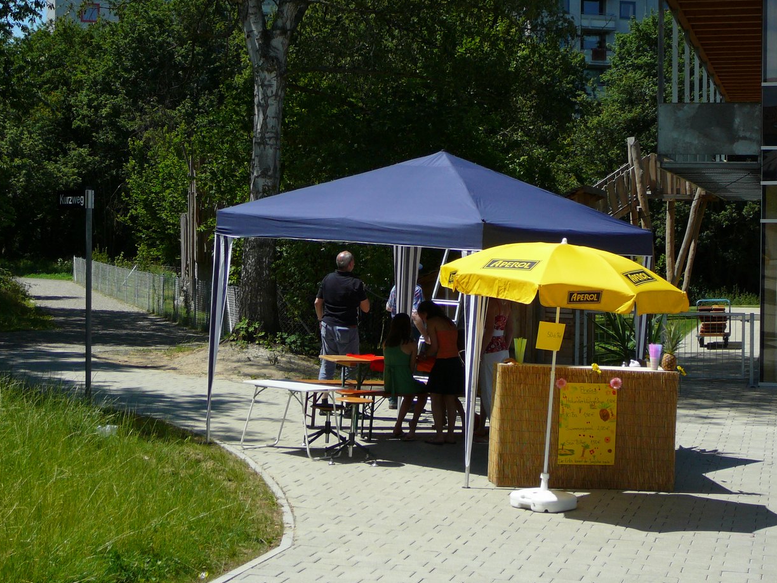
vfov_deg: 21.6
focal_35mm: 68
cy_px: 279
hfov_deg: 28.6
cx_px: 387
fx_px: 1526
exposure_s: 1/800
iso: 80
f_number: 3.6
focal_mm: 9.7
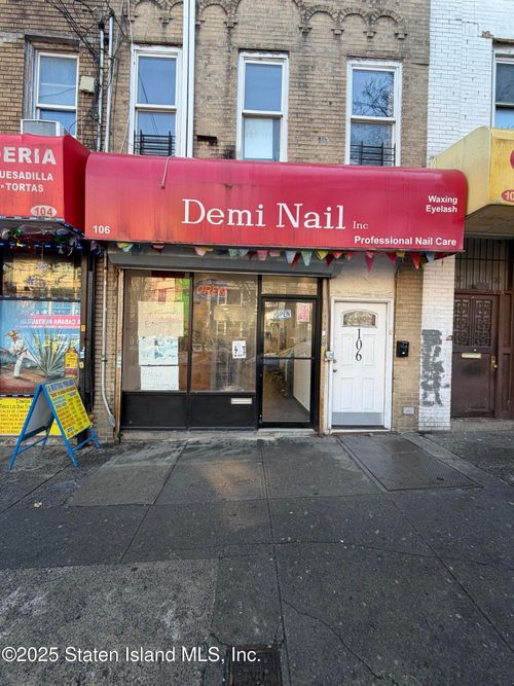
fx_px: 277
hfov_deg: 85.7
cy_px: 343
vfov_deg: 102.1
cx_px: 257
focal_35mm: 14
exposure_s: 1/120
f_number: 2.2
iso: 50
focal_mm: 2.22
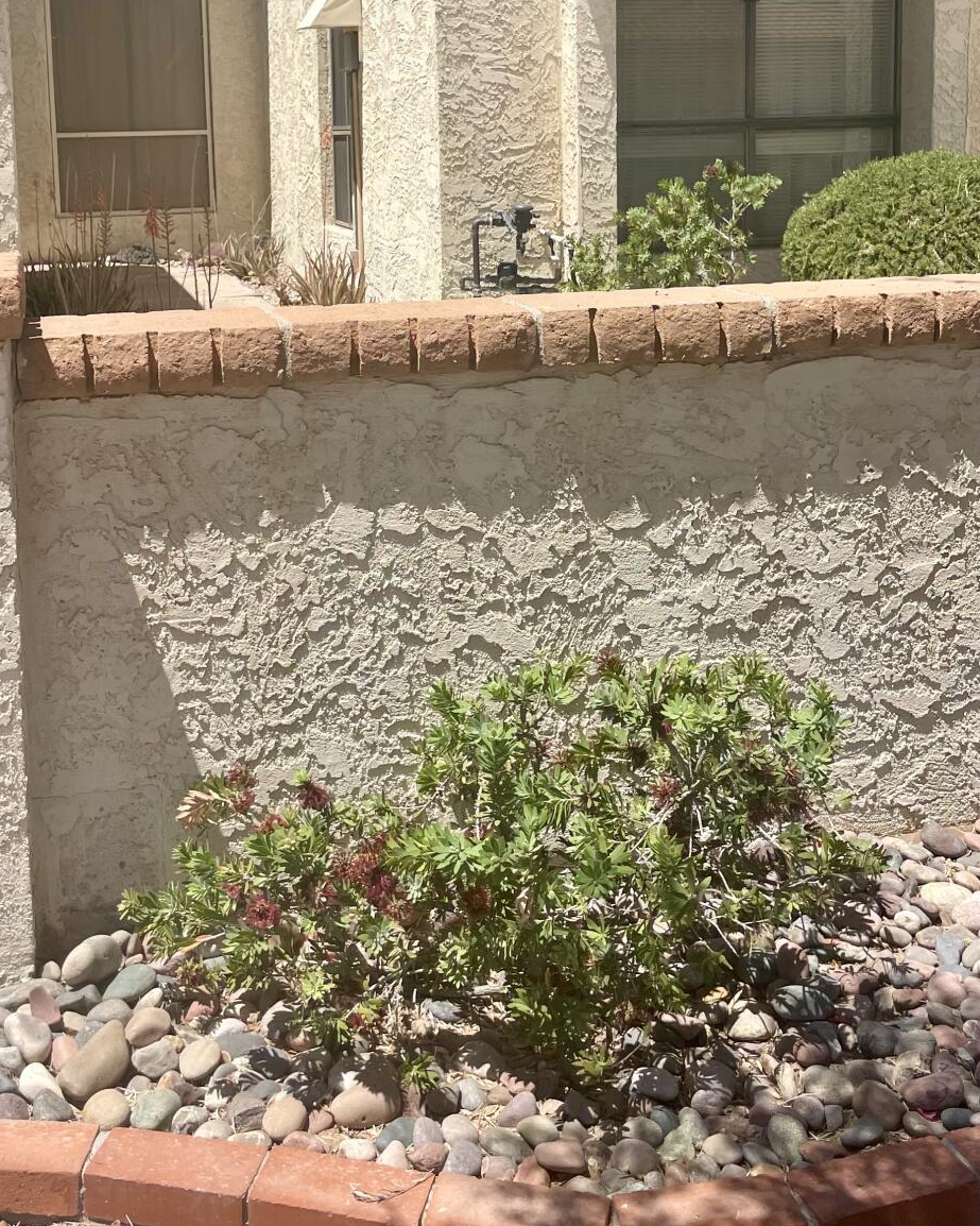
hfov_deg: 34.1
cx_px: 433
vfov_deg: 40.9
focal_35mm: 44
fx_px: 1595
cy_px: 312
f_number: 1.6
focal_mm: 4.2
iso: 32
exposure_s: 1/3509
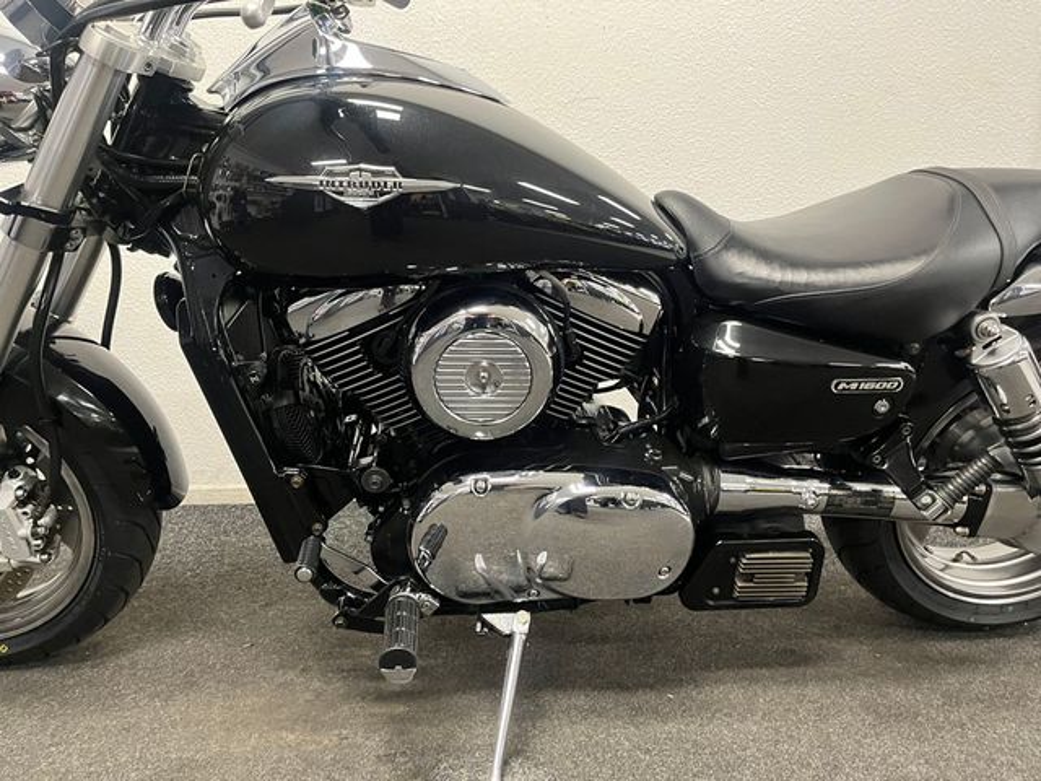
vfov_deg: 53.1
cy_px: 390
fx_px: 782
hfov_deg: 67.3
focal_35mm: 26
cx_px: 520
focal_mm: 5.1
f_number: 1.6
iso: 400
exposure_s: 1/50
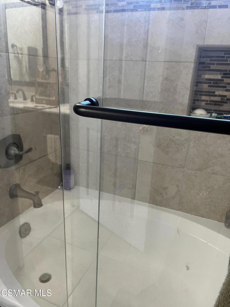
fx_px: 230
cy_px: 154
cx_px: 115
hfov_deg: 53.1
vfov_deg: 67.3
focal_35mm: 26
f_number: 1.6
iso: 250
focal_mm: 5.1
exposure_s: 1/60
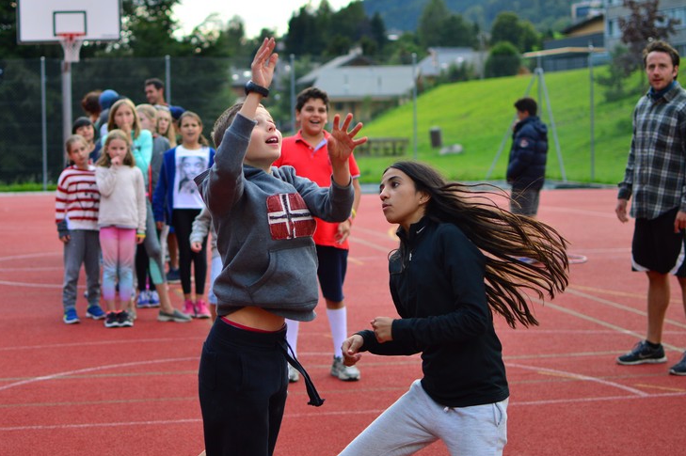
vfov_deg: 18.5
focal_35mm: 74
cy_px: 185
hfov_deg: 27.4
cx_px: 251
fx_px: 1403
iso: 110
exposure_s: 1/800
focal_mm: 35
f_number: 1.8
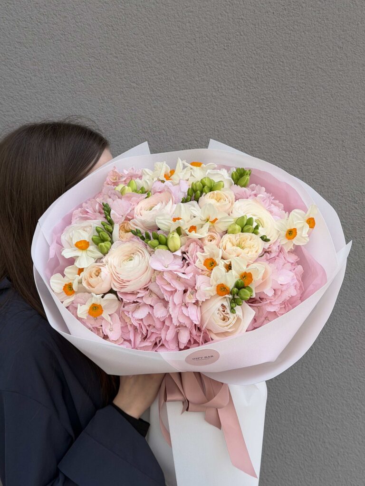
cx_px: 182
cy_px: 243
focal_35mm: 48
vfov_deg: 39.7
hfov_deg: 30.3
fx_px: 675
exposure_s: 1/1484
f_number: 1.8
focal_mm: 6.8
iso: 64
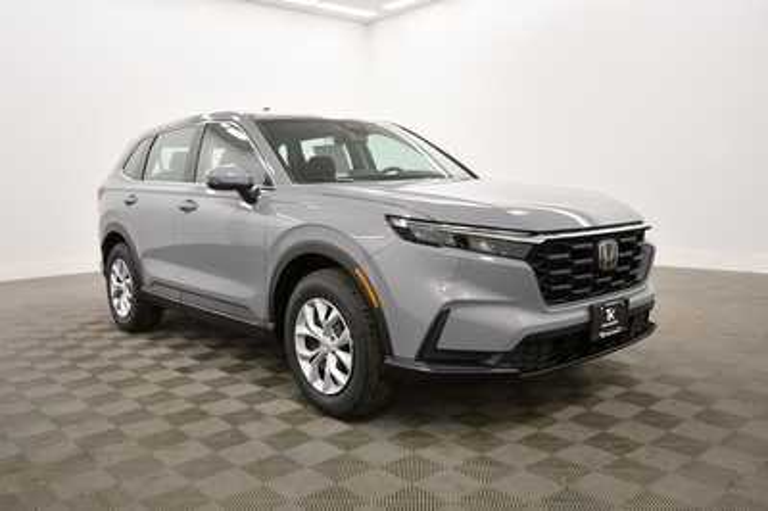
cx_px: 384
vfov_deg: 47.9
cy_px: 256
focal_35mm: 27
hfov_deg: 67.4
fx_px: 576
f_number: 5.3
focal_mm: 18
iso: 1000
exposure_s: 1/125
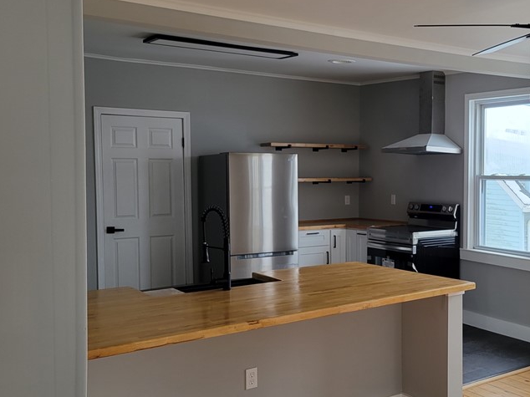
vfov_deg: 34.3
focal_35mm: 42
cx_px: 399
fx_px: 643
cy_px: 203
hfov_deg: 43.4
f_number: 1.8
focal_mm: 5.4
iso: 40
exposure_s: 1/143
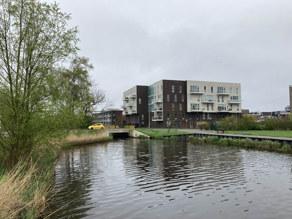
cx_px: 146
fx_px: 236
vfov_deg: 49.7
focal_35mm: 28
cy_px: 110
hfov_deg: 63.4
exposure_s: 1/585
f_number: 1.8
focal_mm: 4
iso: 20
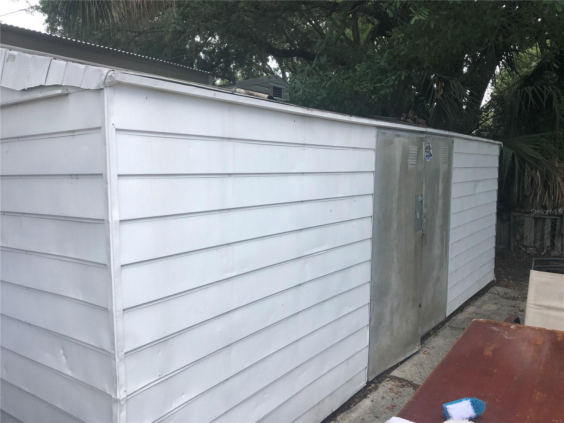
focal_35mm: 28
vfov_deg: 49.7
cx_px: 282
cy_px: 212
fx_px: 456
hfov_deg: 63.4
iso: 20
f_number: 1.8
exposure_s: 1/771
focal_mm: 4
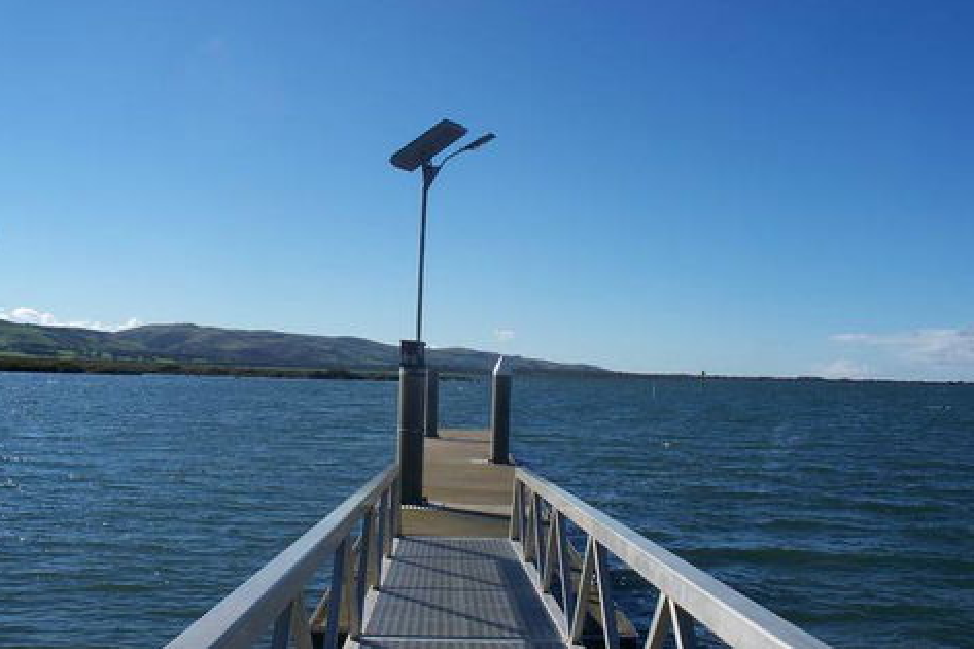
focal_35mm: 38
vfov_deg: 35.0
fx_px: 1028
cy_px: 313
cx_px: 482
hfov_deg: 50.7
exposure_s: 1/640
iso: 80
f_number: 5
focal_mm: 7.54
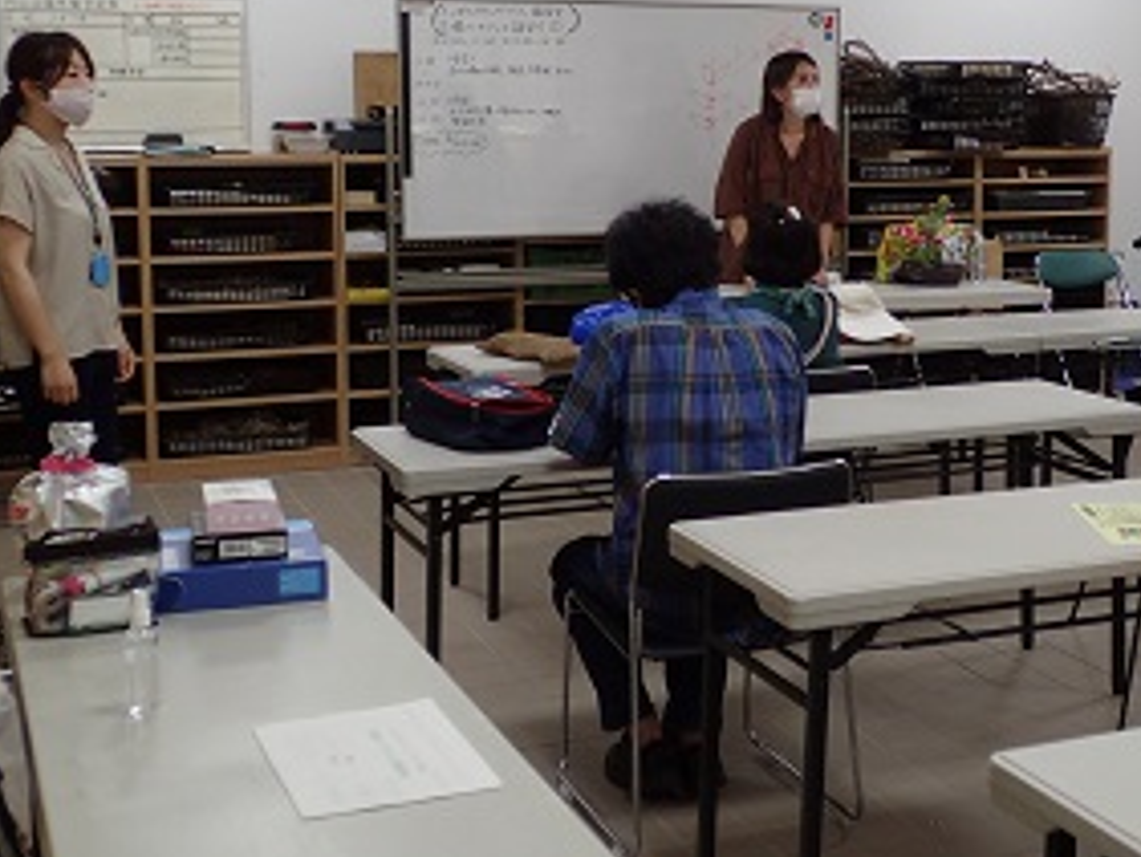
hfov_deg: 35.2
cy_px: 292
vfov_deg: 26.9
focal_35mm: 54
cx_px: 759
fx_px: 1781
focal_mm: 6.86
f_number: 2.7
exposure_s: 1/80
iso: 200
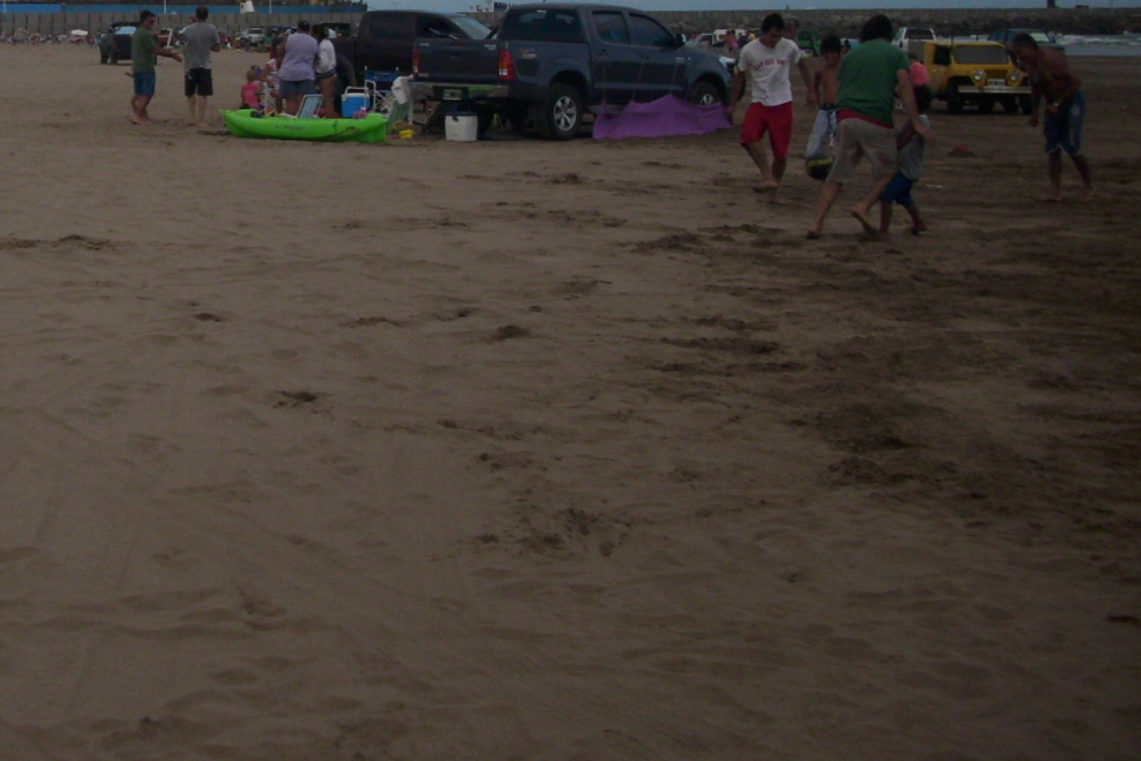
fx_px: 1933
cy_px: 63
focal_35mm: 61
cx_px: 92
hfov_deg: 31.2
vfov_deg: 21.7
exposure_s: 1/438
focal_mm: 6.2
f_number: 5.6
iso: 50
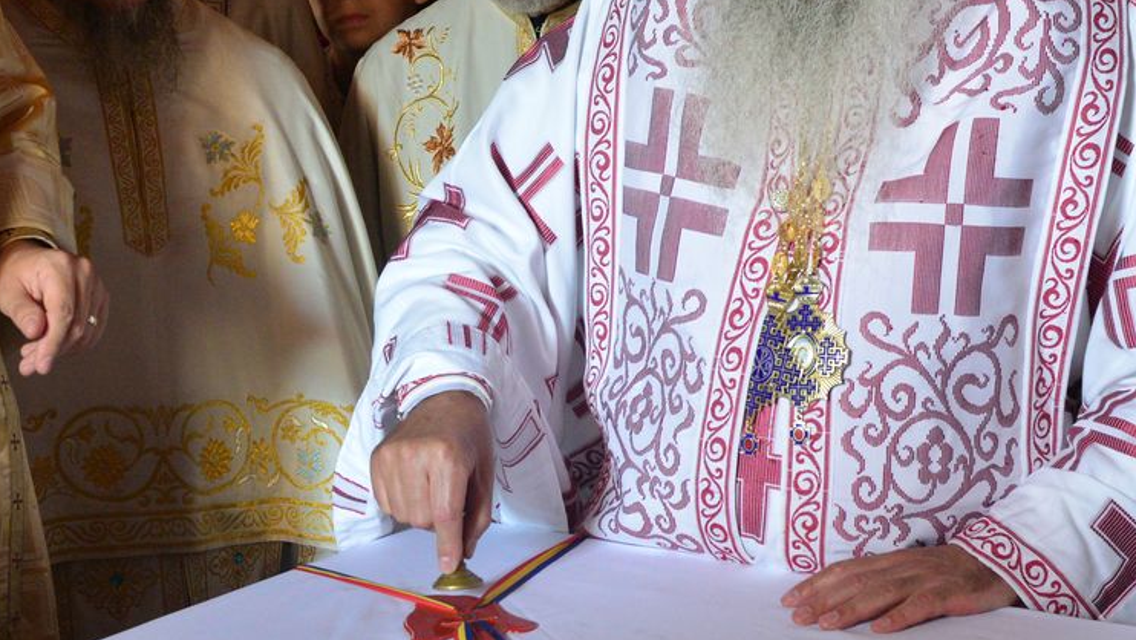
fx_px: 2531
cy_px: 425
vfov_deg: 14.4
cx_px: 427
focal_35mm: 84
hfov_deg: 25.2
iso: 2500
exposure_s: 1/80
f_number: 4
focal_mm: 31
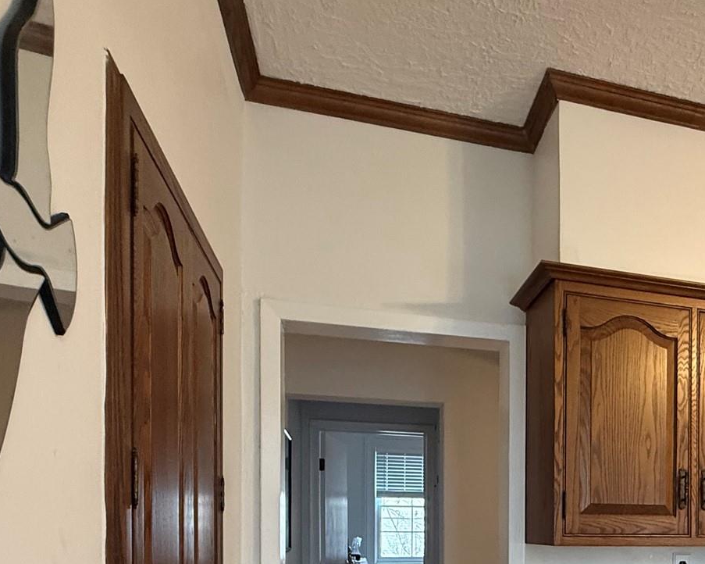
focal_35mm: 31
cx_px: 545
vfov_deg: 42.2
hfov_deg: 54.0
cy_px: 534
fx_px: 647
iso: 400
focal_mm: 2.22
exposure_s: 1/60
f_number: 2.2
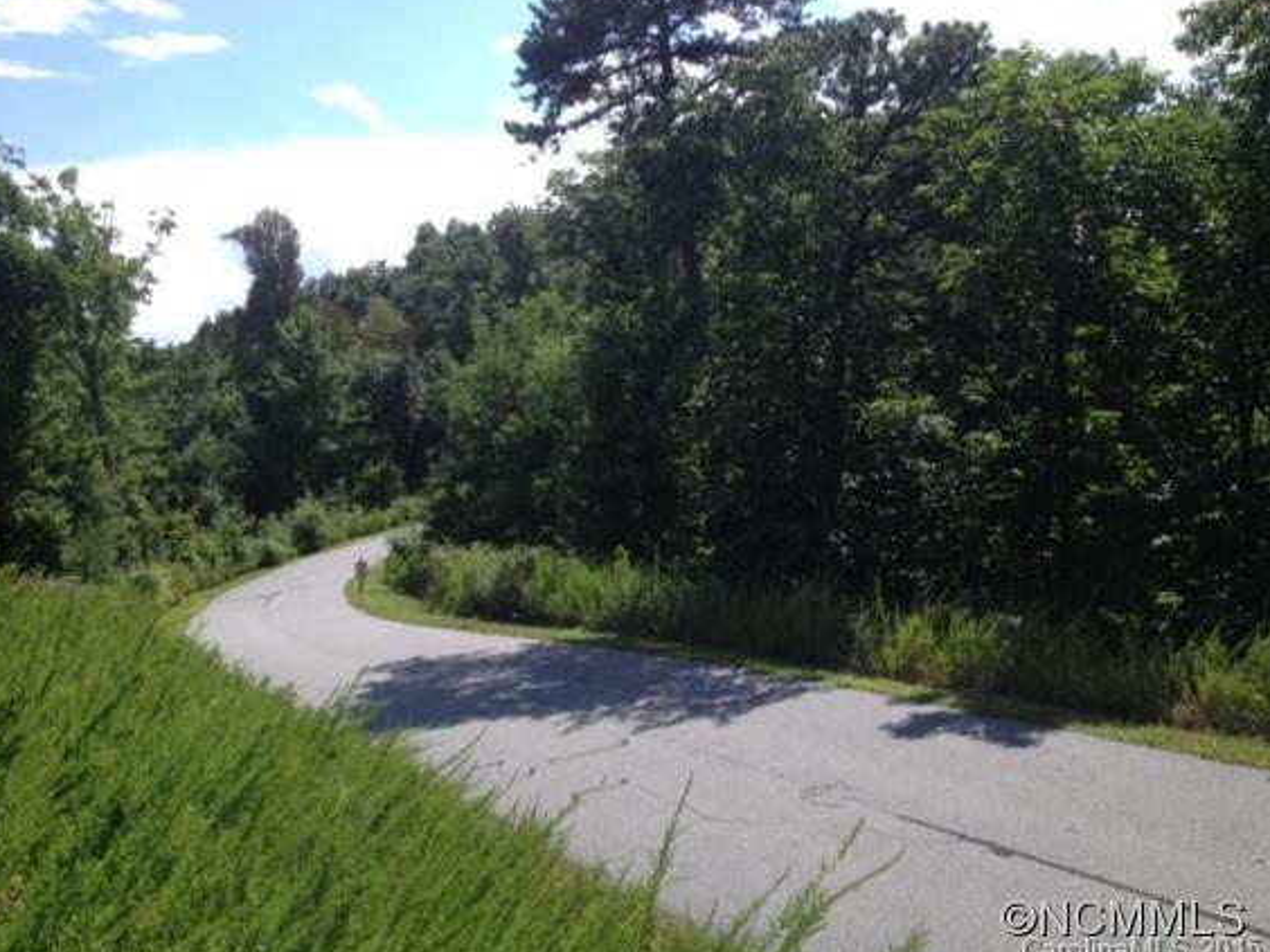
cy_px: 479
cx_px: 626
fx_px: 1321
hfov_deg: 51.4
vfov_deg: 39.7
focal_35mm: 36
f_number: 2.4
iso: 50
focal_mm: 4.28
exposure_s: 1/1416
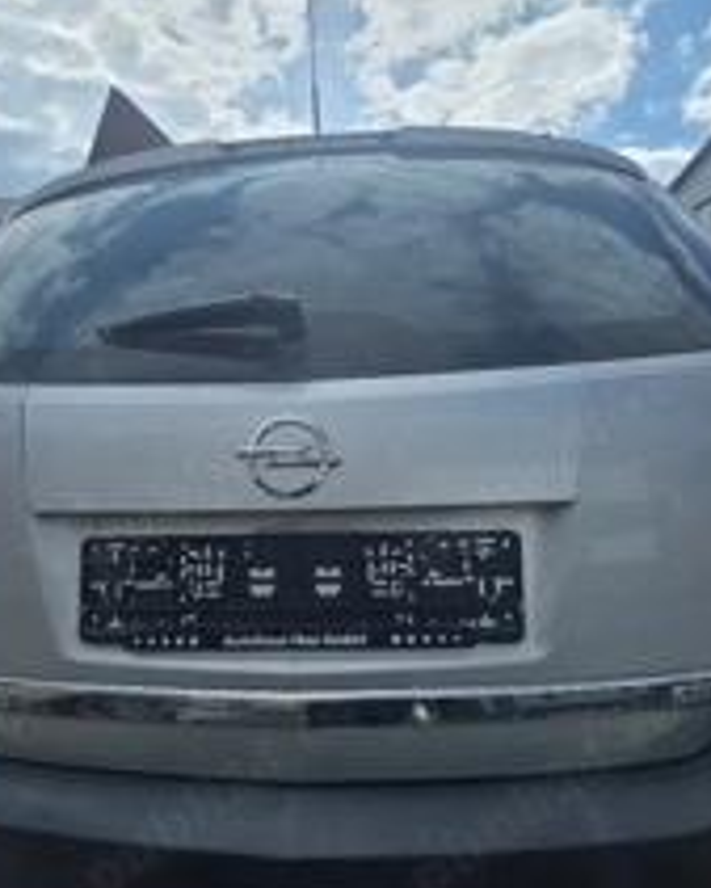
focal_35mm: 24
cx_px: 303
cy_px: 518
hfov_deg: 58.5
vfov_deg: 69.8
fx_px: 631
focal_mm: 2.2
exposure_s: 1/5000
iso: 40
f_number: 1.9
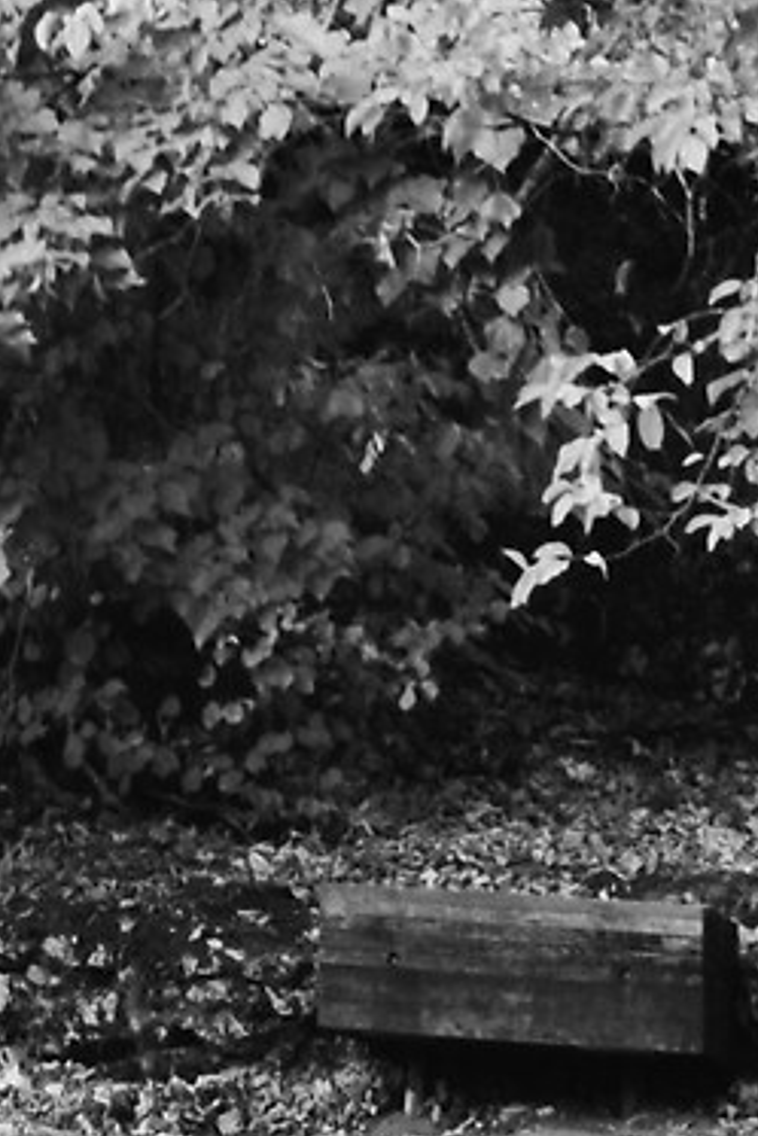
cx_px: -953
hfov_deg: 5.0
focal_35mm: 270
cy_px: -2409
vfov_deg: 6.8
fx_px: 8519
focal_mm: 28
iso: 100
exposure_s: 1/80
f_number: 6.3
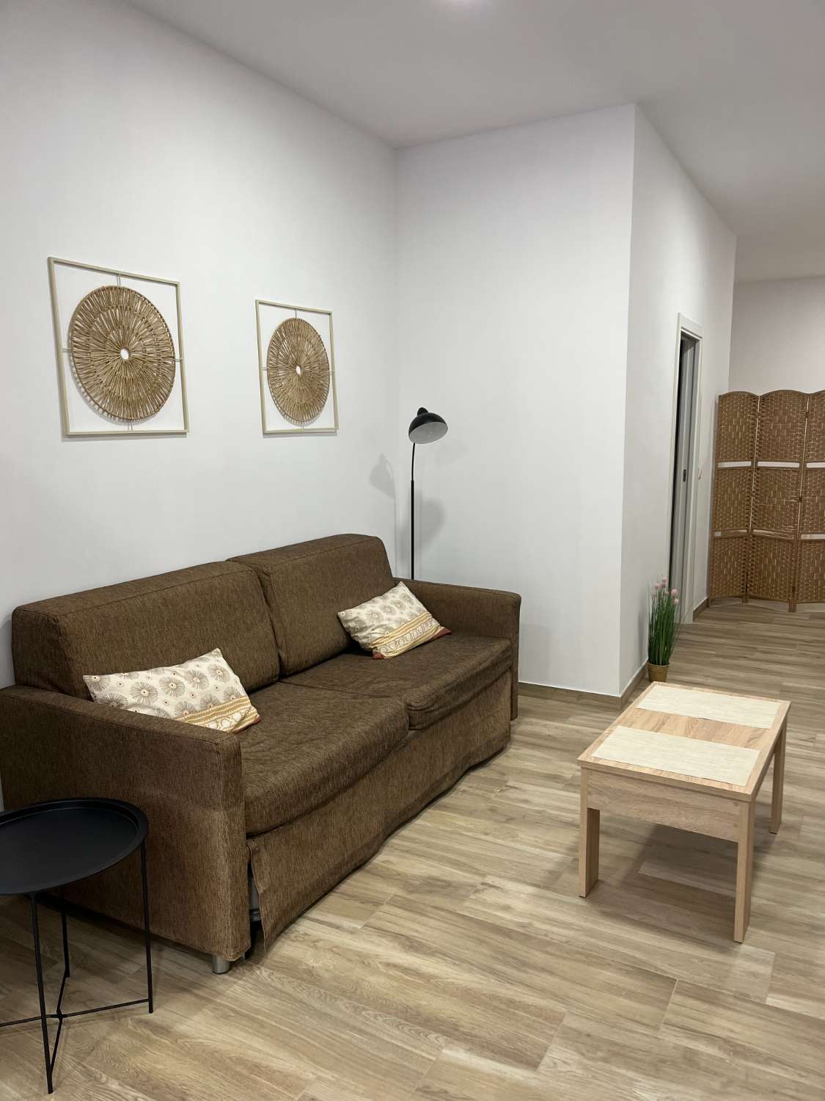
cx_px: 412
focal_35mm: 26
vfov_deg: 67.3
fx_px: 826
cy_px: 550
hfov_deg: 53.1
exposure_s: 1/100
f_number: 1.6
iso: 125
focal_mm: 5.1
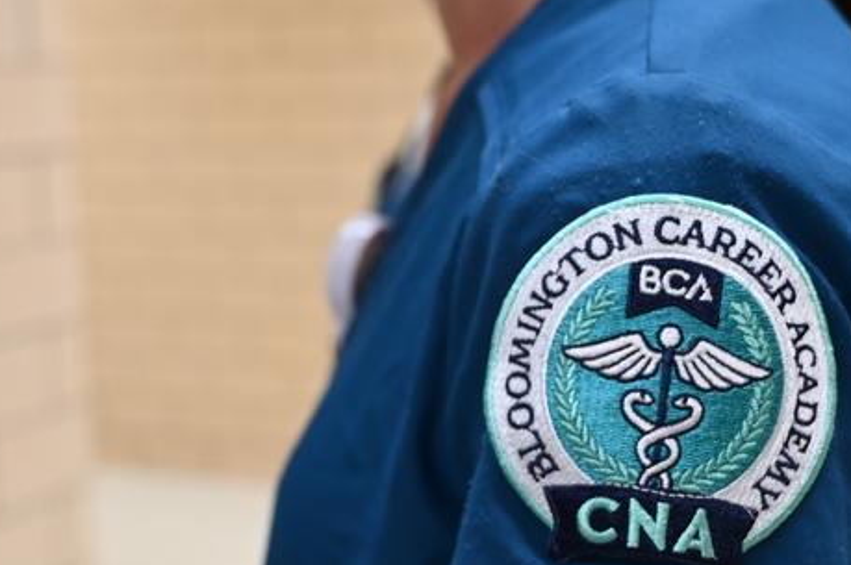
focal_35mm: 67
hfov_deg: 30.1
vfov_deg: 20.3
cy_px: 299
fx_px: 1582
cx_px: 476
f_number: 4
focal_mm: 30
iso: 1400
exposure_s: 1/125
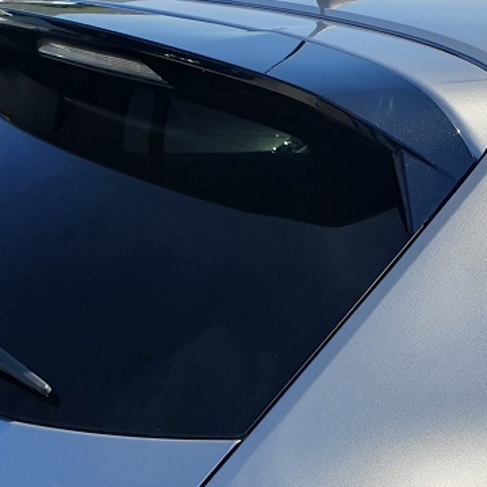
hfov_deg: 32.0
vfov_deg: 32.4
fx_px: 812
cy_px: 394
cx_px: 427
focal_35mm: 51
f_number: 2.4
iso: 50
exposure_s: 1/2144
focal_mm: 4.32
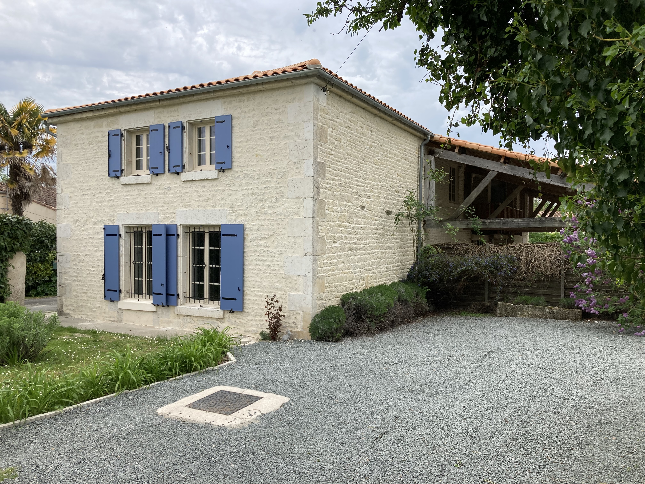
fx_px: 522
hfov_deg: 63.4
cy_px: 242
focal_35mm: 28
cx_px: 322
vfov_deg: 49.7
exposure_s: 1/747
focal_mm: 3.99
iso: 20
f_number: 1.8
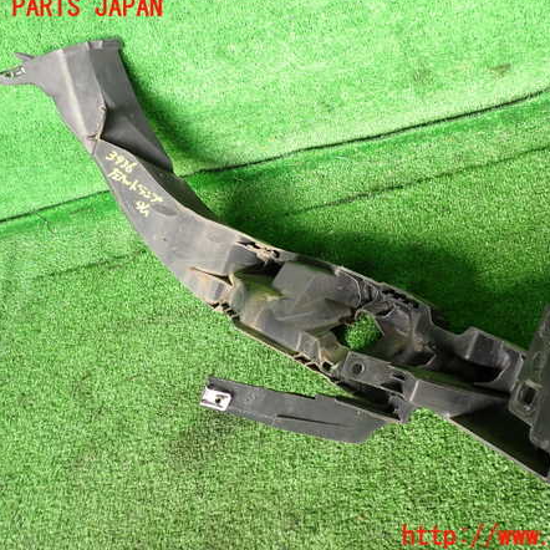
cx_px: 310
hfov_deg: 45.9
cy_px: 273
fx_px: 647
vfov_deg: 46.0
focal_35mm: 36
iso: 100
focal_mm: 5.4
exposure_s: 1/60
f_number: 2.3
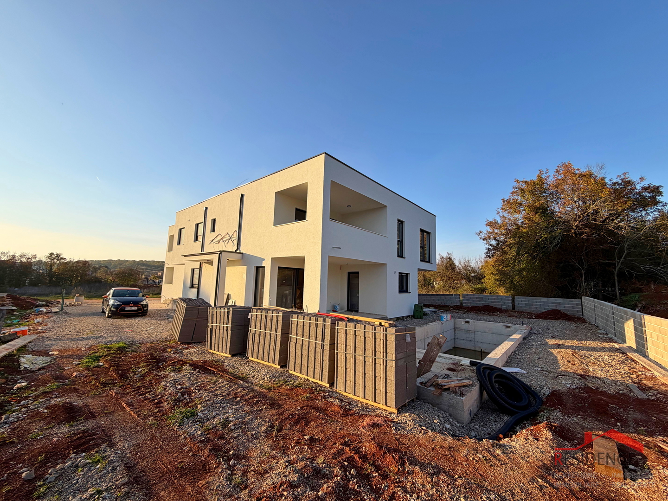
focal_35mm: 14
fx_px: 270
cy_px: 250
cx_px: 334
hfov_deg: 102.1
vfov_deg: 85.7
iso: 32
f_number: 2.2
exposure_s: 1/770
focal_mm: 2.22
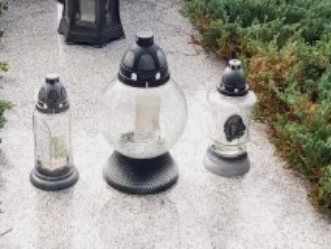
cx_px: 159
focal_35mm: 78
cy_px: 51
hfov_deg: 25.0
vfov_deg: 18.7
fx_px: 746
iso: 64
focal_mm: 3.92
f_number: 1.7
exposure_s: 1/526
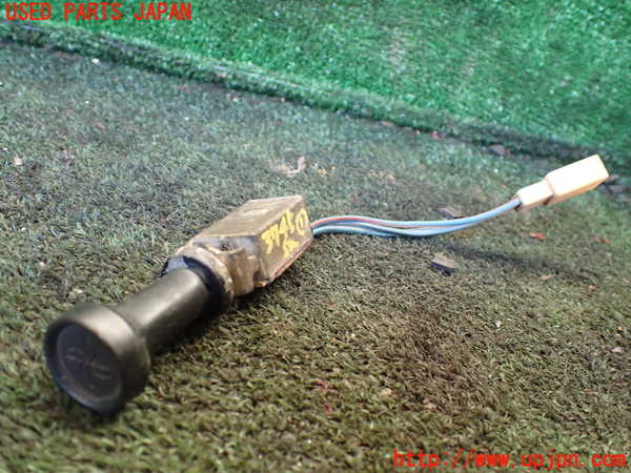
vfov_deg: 46.8
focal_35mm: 30
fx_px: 547
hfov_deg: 60.0
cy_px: 236
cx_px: 316
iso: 640
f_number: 2.3
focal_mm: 5.4
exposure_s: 1/125
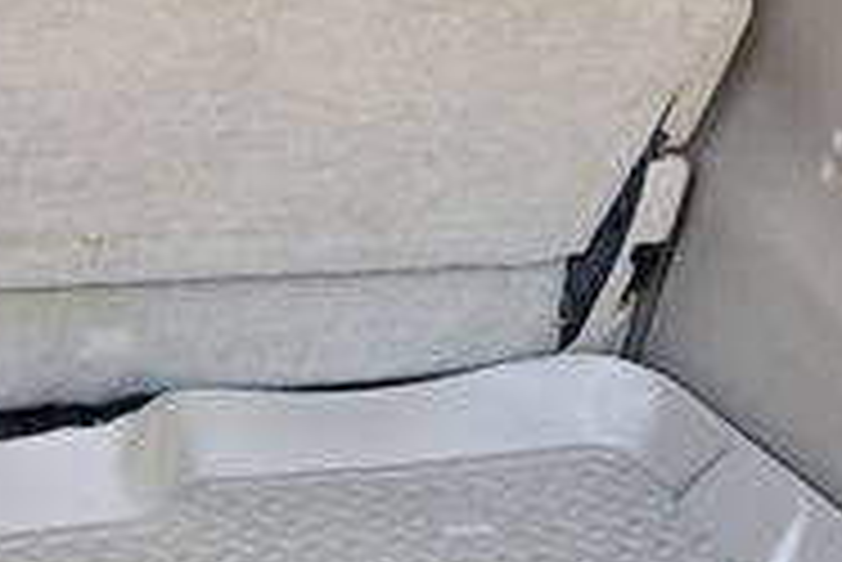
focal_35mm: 82
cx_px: -72
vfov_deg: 16.6
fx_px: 1919
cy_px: 400
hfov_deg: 23.3
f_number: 3.5
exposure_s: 1/30
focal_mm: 16
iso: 100
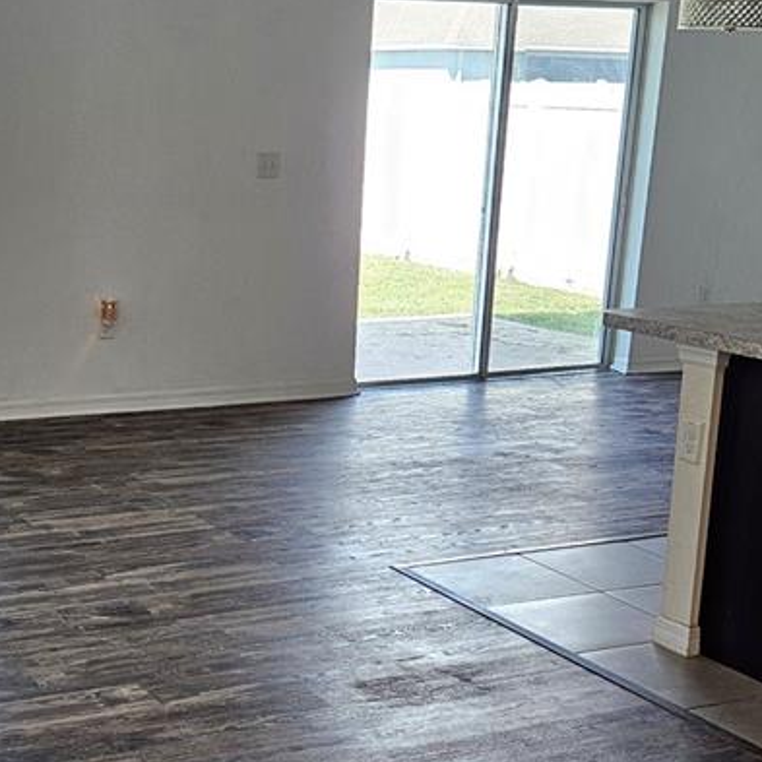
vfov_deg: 27.1
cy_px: 626
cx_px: 213
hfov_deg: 27.4
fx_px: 1544
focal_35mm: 62
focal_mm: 5.4
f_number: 1.8
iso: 100
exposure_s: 1/120
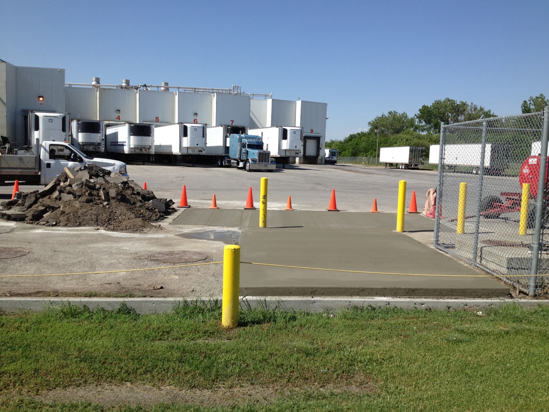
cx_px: 274
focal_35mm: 35
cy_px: 206
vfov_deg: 40.7
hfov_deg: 52.6
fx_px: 555
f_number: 2.4
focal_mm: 4.28
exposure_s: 1/1727
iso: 64
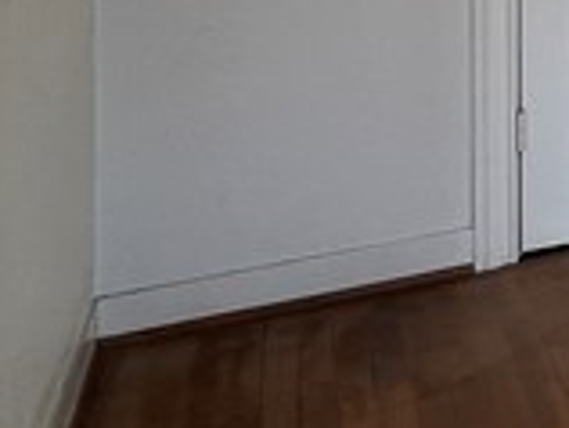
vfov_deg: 15.5
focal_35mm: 84
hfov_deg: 14.0
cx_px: 1433
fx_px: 1383
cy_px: -309
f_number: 1.8
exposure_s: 1/99
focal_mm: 1.57
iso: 40
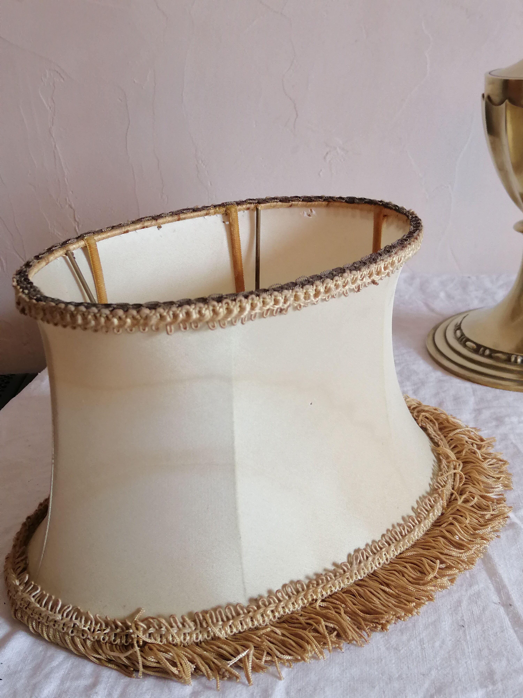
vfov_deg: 45.8
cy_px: 349
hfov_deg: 35.1
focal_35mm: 41
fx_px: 826
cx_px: 262
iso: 200
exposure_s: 1/33.3
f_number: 1.8
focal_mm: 5.4
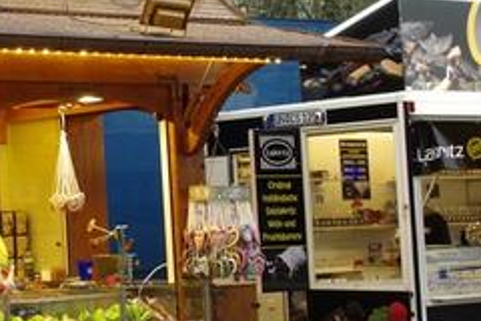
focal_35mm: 110
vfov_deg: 12.4
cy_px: 118
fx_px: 1470
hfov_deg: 16.8
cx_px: -247
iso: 800
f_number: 6.3
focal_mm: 22
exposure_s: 1/125
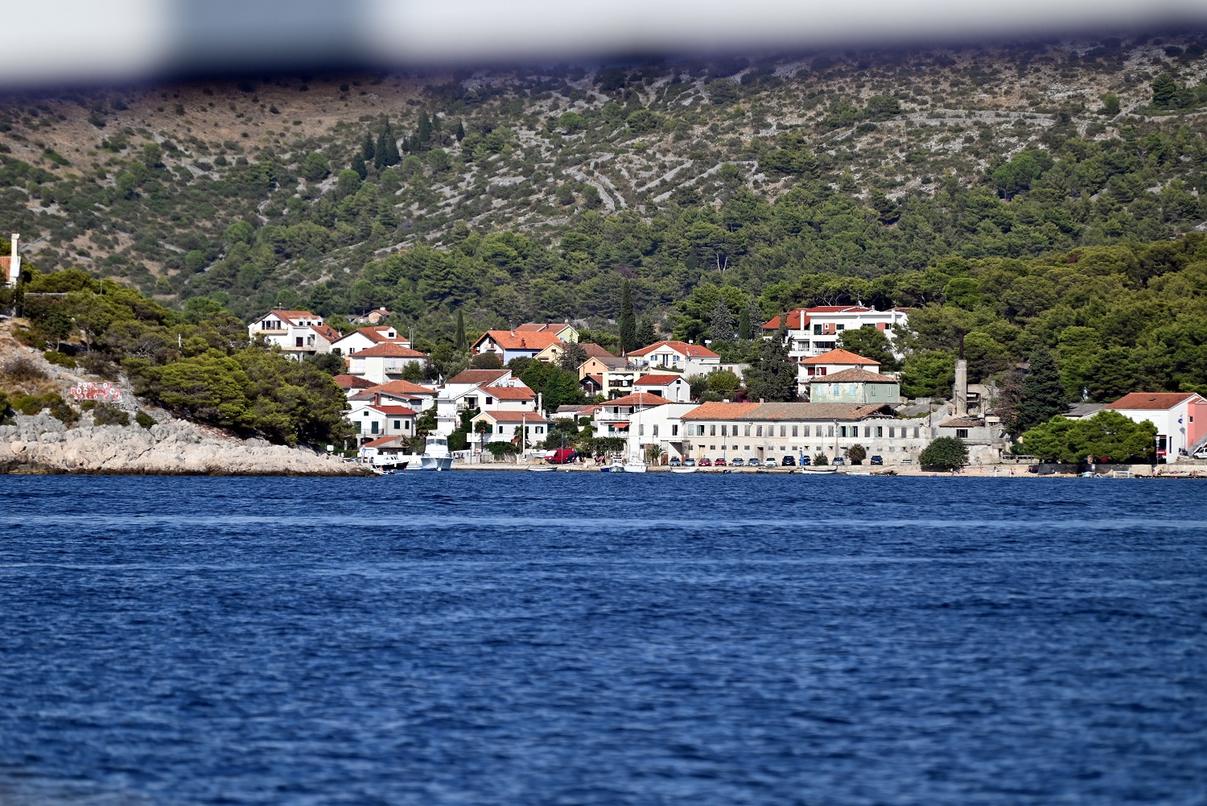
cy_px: 403
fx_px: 10061
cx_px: 604
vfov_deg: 4.6
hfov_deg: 6.9
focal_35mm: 300
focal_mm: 300
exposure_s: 1/2500
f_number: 5.6
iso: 250
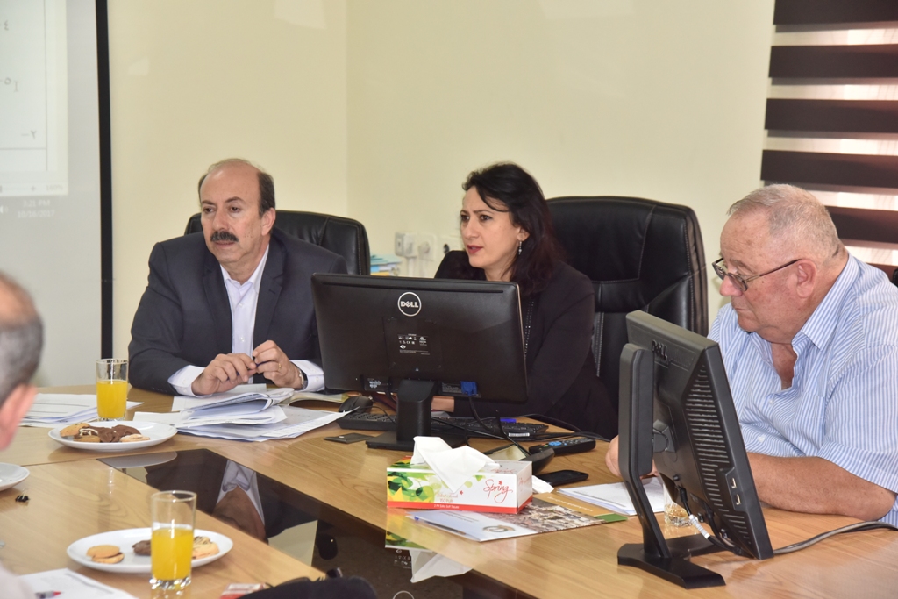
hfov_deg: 23.9
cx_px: 449
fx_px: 2120
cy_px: 300
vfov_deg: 16.1
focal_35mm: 85
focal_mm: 85
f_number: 6.3
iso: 2000
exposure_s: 1/125
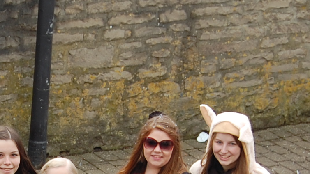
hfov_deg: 10.1
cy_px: 272
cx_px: 44
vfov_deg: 5.6
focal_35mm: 213
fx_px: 1751
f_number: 5.6
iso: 200
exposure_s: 1/125
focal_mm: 34
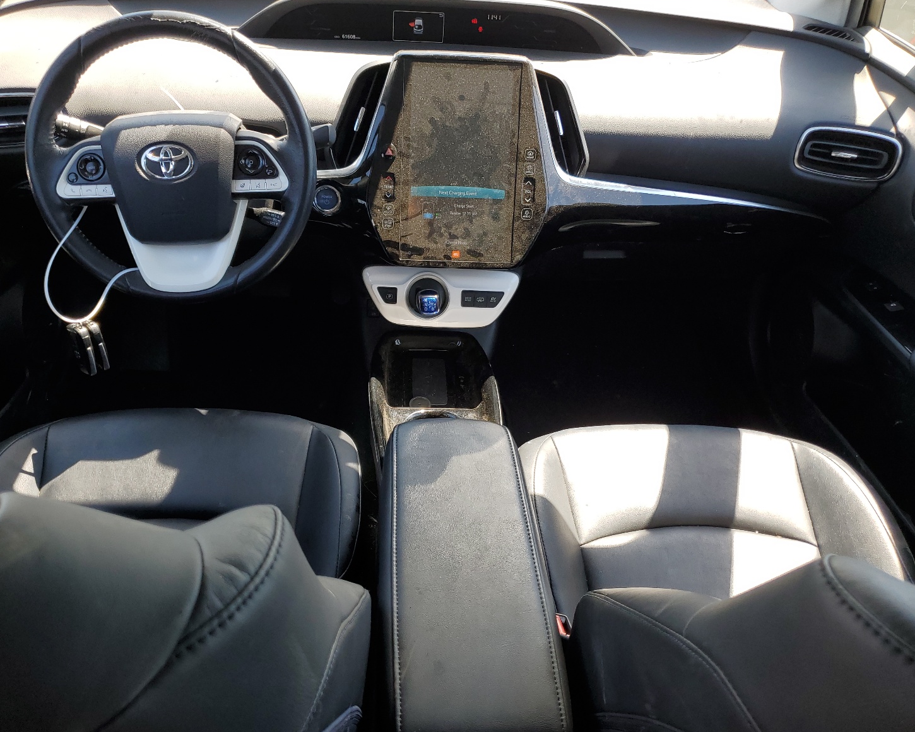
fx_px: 758
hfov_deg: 62.2
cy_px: 360
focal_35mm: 28
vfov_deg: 51.5
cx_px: 439
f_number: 1.5
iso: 50
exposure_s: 1/323
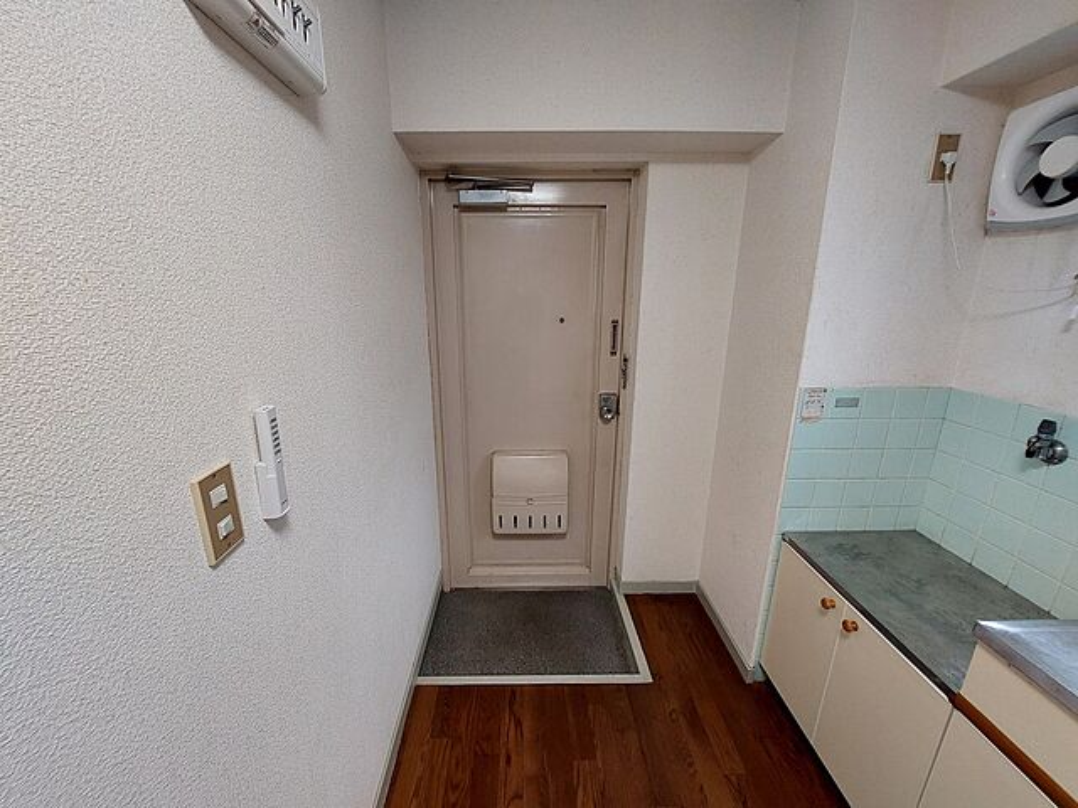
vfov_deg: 89.9
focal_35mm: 13
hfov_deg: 106.2
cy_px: 404
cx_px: 539
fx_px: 405
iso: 100
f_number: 2.2
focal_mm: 1.74
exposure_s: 1/60
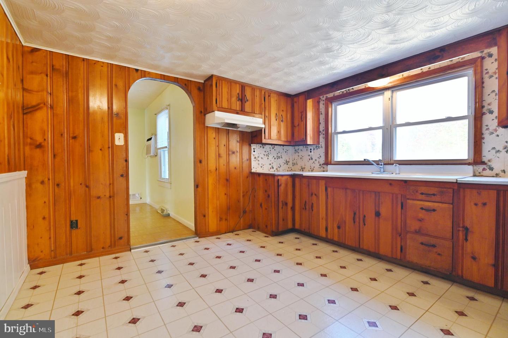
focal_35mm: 16
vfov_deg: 73.7
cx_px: 254
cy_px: 169
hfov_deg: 96.8
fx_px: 226
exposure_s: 1/80
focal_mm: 16
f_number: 4.5
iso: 250
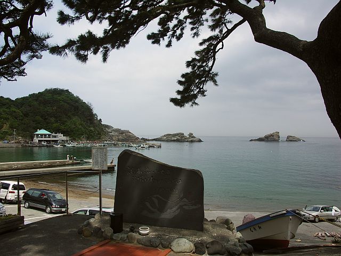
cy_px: 128
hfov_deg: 63.4
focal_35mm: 28
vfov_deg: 49.7
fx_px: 276
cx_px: 170
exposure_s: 1/250
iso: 50
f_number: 6.3
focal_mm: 7.2
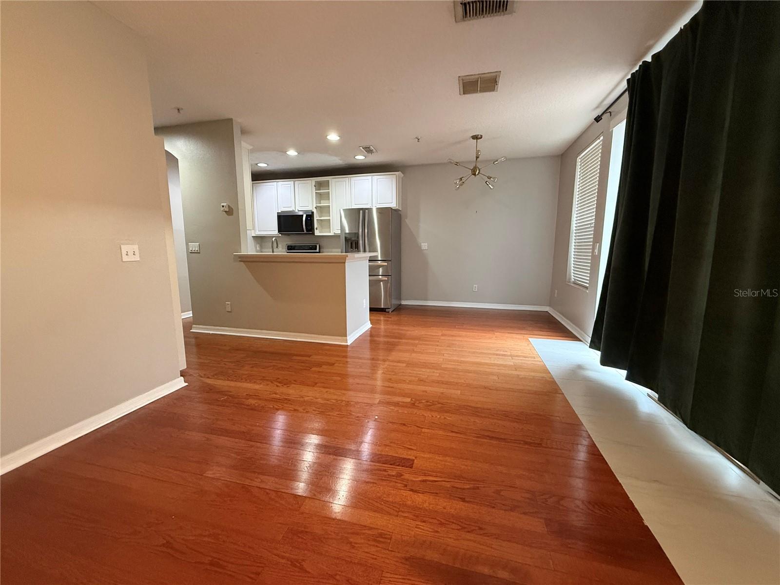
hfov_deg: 102.1
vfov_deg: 85.7
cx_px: 390
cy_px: 292
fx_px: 315
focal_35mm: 14
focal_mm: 2.22
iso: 500
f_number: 2.2
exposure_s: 1/60
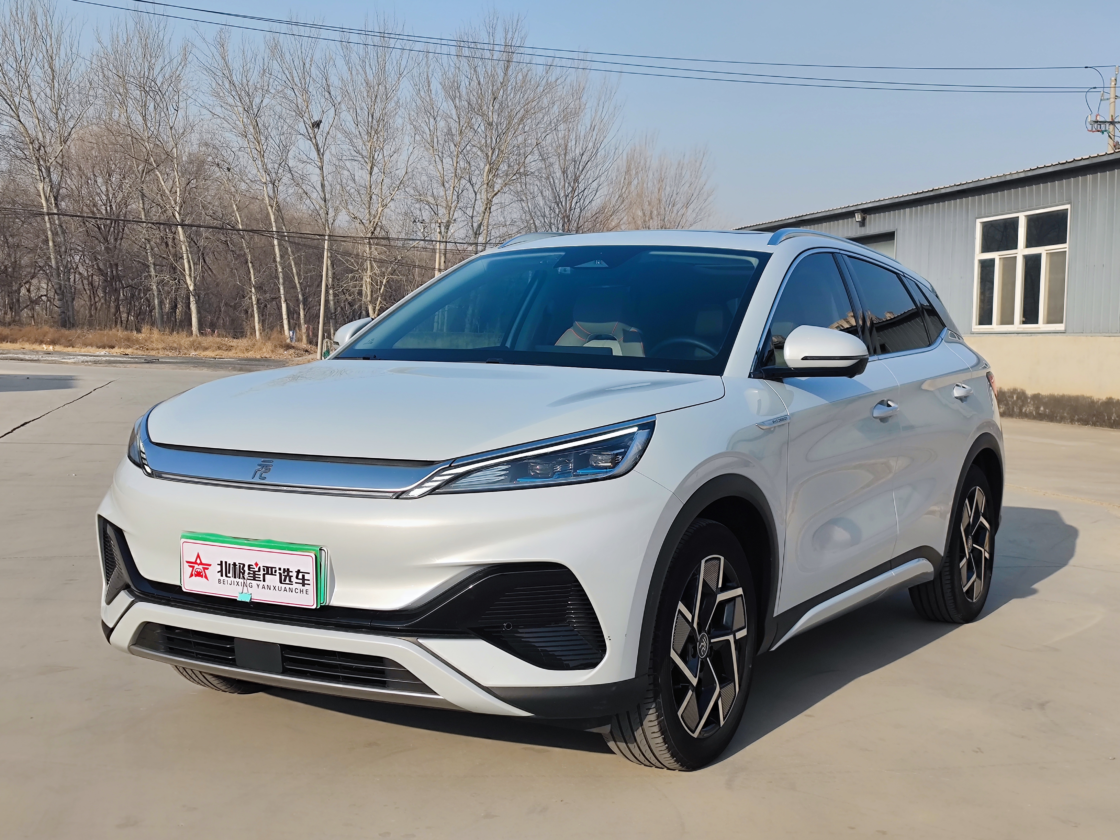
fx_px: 1229
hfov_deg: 49.0
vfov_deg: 37.7
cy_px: 420
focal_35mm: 38
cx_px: 560
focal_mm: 7.59
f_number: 1.95
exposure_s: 1/2150
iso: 50
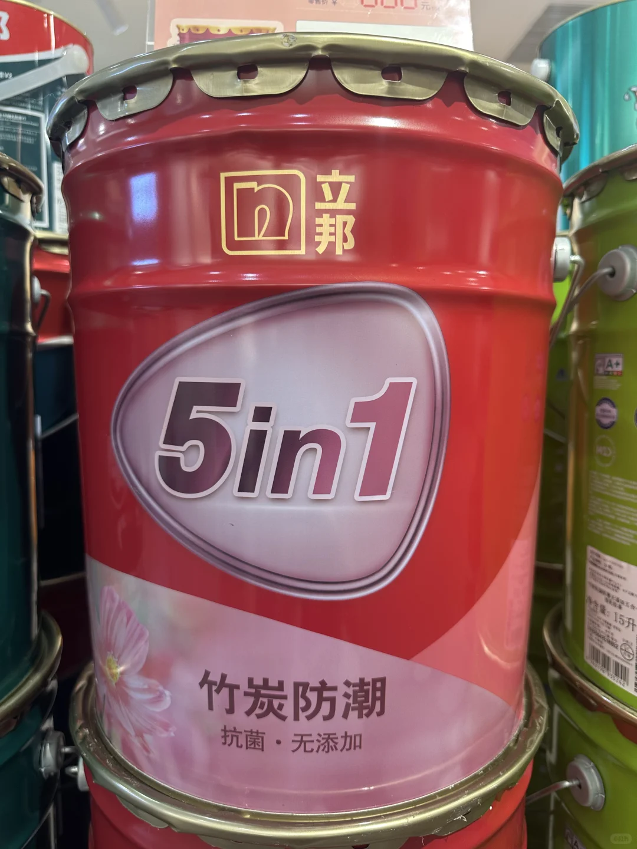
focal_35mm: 24
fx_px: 589
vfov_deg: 71.6
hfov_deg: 56.8
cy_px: 424
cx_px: 318
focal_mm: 6.86
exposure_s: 1/50
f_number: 1.78
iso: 125
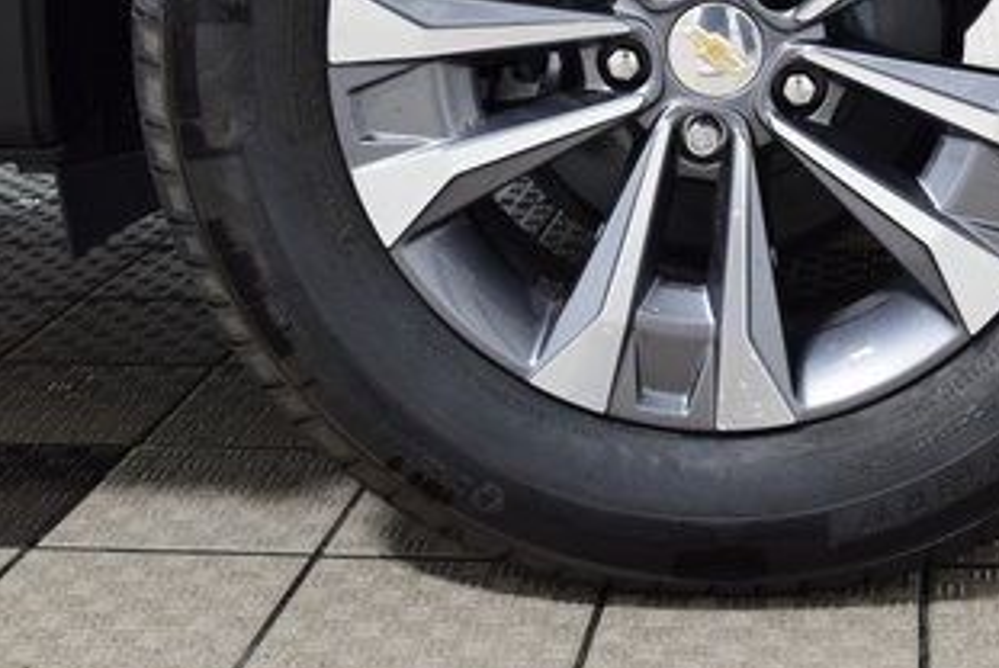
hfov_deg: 27.1
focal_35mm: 74
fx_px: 2055
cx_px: 710
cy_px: 66
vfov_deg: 18.2
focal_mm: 24
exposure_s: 1/15
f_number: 6.3
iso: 1000
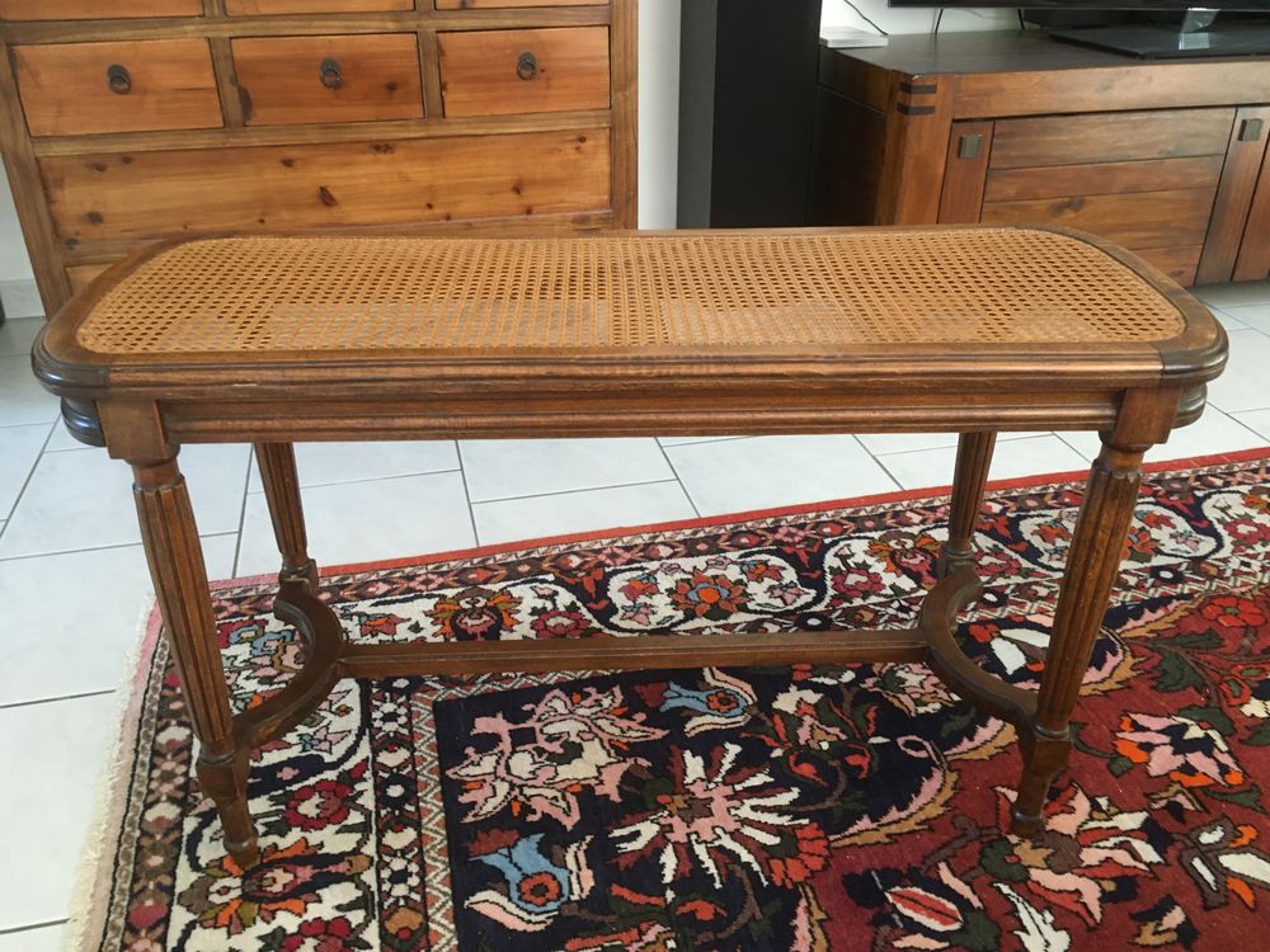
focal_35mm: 29
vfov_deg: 48.2
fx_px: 1064
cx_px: 635
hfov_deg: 61.7
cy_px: 476
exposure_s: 1/33
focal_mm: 4.15
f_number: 2.2
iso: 160
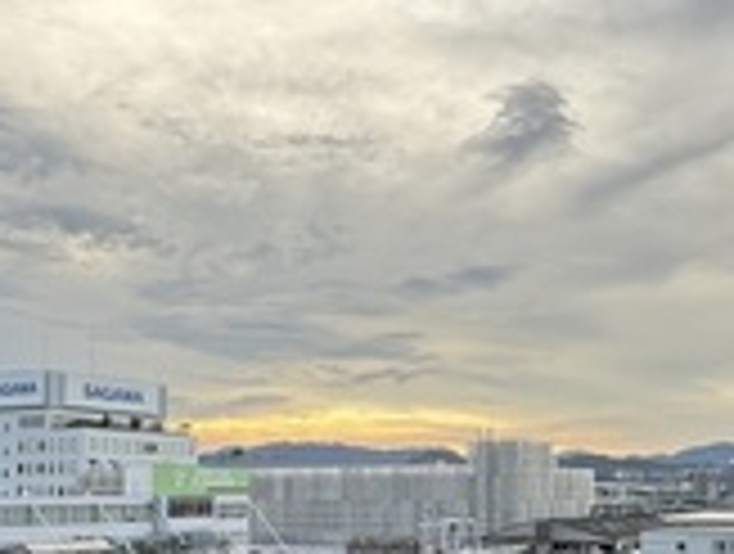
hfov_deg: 39.2
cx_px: 482
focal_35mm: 48
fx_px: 1020
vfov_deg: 29.7
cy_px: 437
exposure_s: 1/195
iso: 50
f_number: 2.2
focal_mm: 2.22
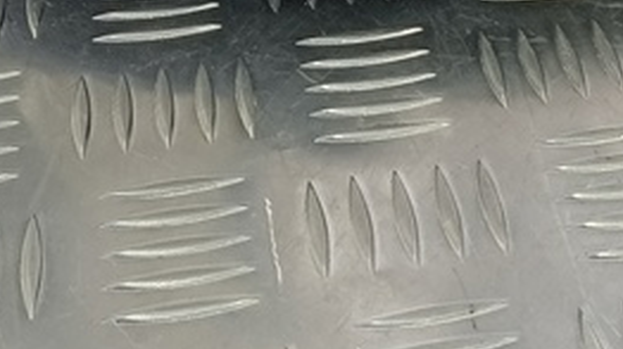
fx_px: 1618
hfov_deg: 21.8
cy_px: -387
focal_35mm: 98
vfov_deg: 11.0
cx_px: 388
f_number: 1.6
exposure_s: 1/50
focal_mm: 4.11
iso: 125
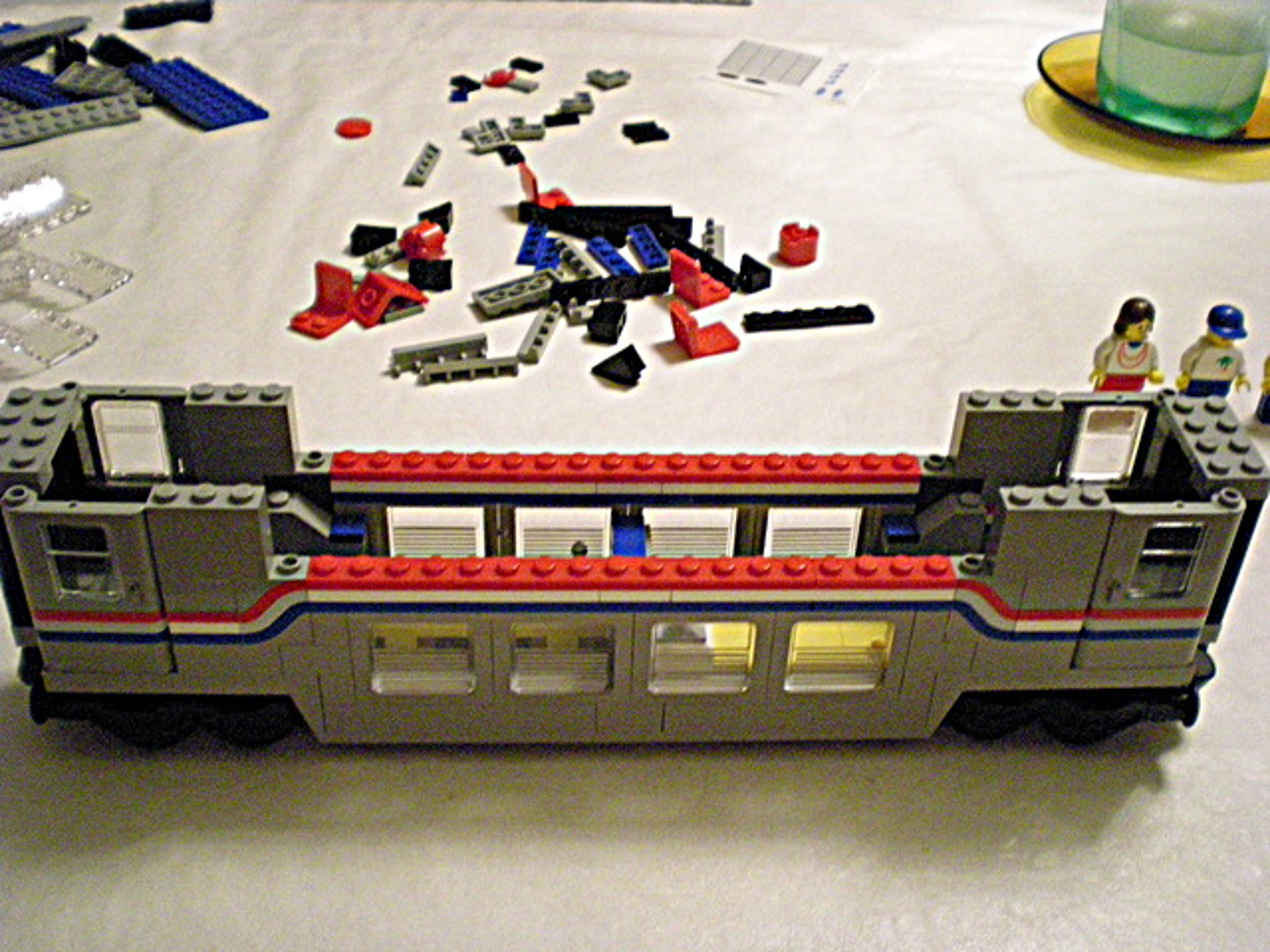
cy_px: 476
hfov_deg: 49.0
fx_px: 1394
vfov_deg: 37.7
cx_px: 635
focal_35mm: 38
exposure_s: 1/39.7
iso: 800
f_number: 3.1
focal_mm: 6.3
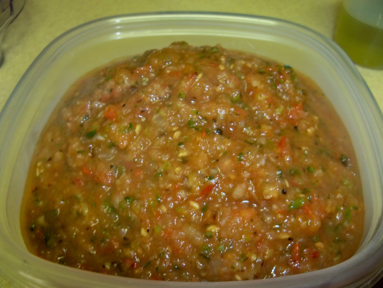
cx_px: 192
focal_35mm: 35
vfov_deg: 40.7
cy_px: 144
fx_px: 387
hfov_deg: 52.6
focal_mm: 6.2
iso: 200
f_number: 3.5
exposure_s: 1/30
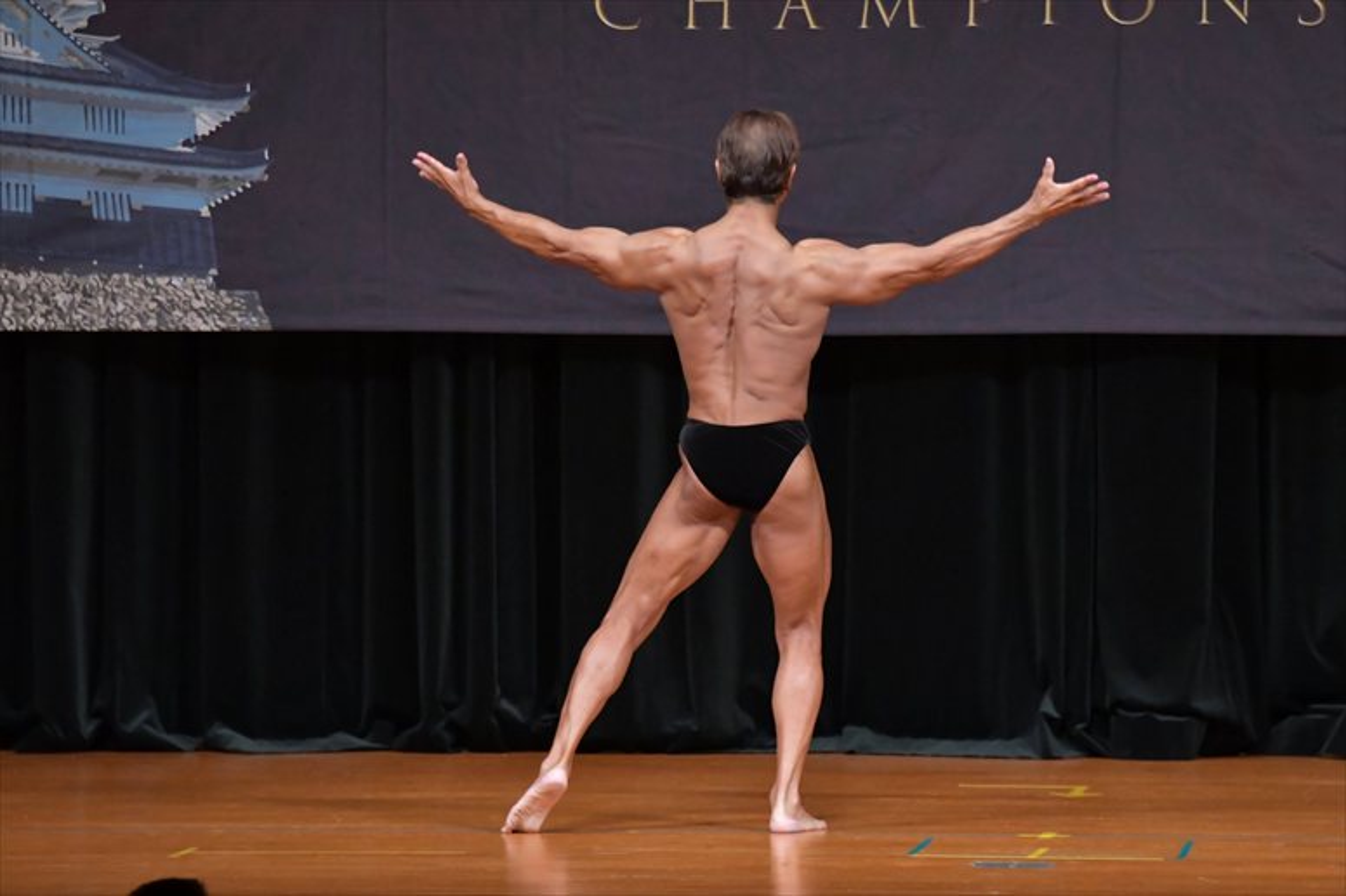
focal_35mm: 270
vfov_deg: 5.1
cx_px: 673
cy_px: 448
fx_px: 10090
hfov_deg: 7.6
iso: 5000
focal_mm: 180
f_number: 5.6
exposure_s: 1/400
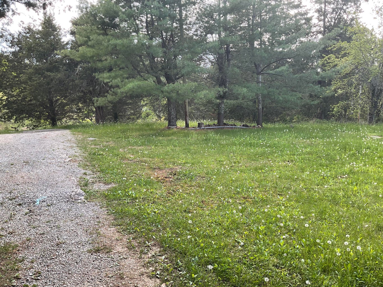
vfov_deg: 48.2
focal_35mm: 29
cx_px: 192
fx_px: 321
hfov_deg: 61.7
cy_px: 144
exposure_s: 1/122
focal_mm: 3
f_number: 1.8
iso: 16
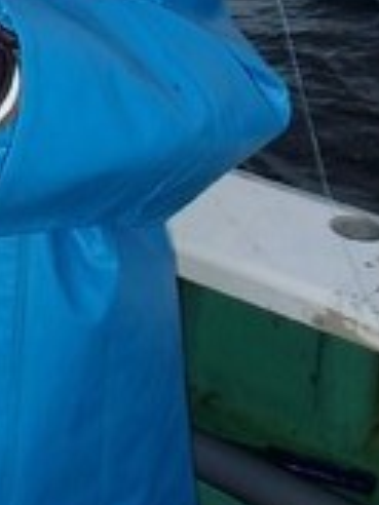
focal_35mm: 82
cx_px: -86
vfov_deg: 22.1
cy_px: -89
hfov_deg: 17.1
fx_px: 1197
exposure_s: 1/160
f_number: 3.9
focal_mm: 5
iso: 100
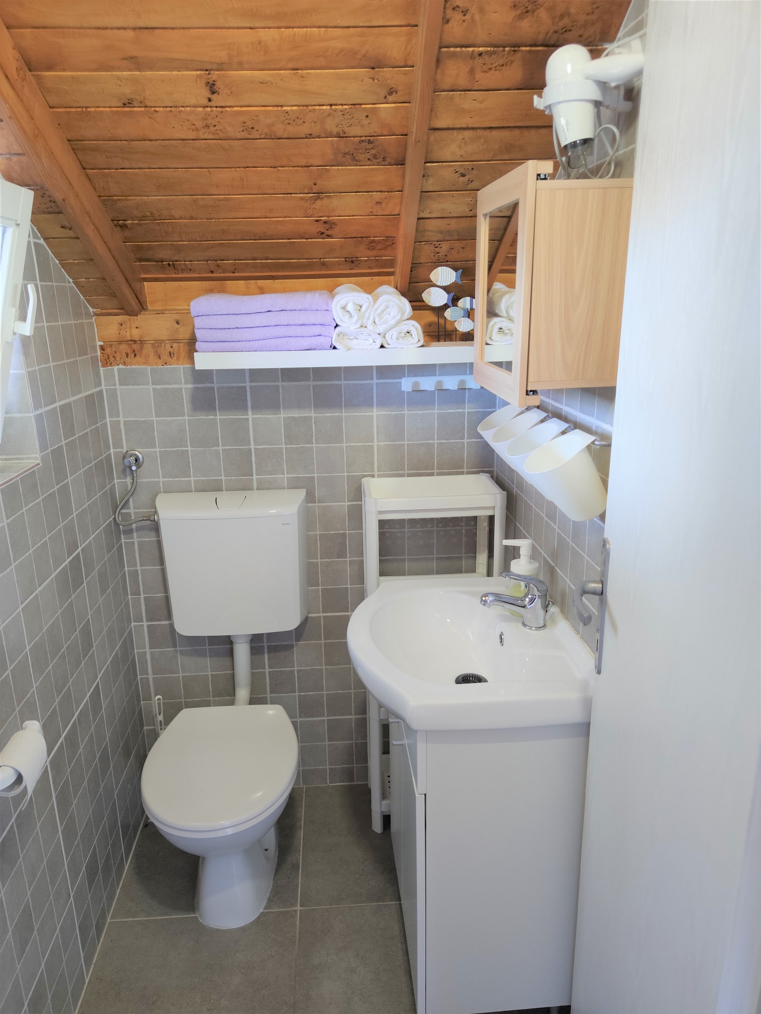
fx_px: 703
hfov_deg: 56.8
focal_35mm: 24
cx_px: 380
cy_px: 507
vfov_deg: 71.6
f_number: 1.69
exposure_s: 1/50
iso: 566
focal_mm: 6.74
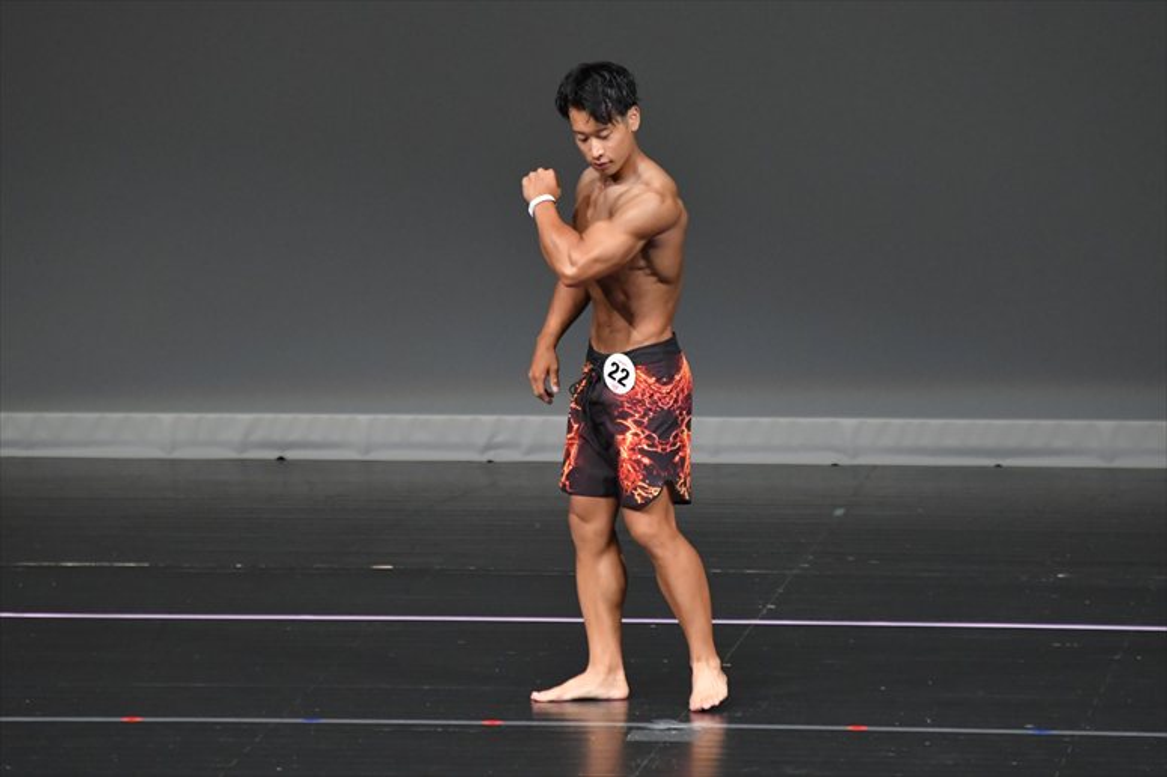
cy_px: 388
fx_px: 12150
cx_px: 584
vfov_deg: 3.7
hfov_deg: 5.5
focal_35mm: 375
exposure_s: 1/400
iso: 4000
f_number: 5.6
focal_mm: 250
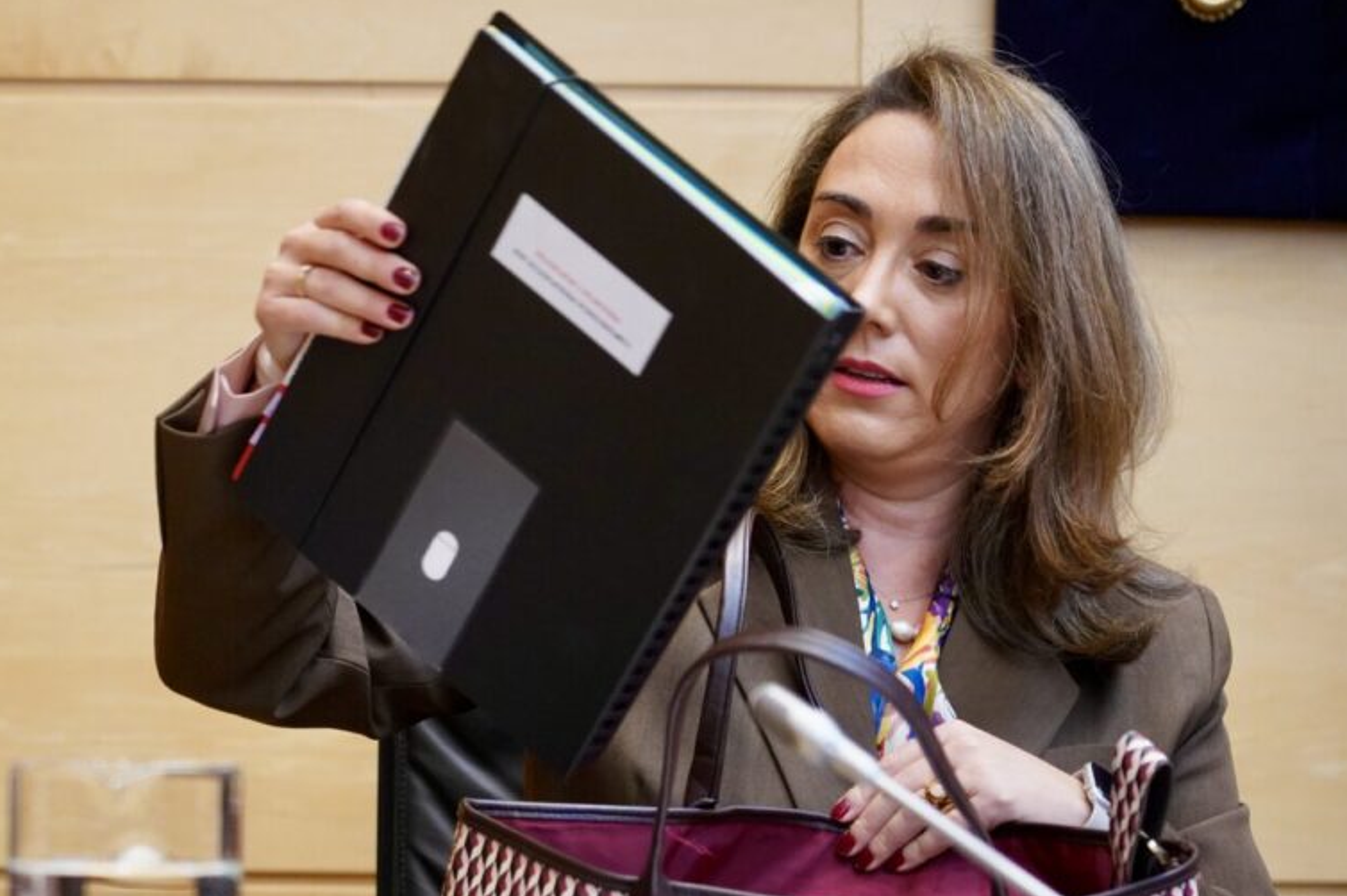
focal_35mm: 107
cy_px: 446
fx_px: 4002
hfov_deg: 19.1
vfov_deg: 12.8
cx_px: 681
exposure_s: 1/320
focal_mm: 105
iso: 6400
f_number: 4
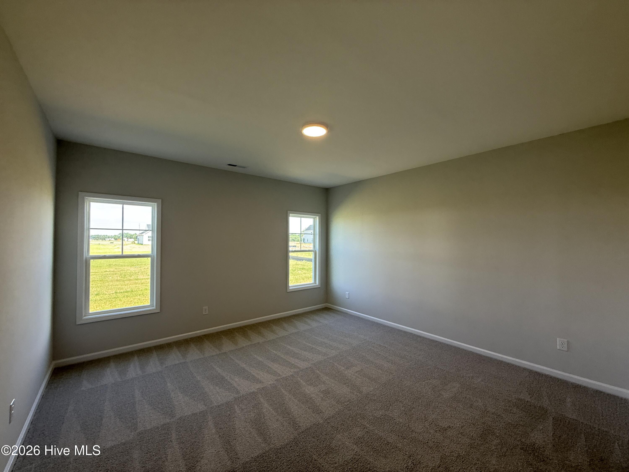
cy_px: 236
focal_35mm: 14
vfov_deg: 85.7
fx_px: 254
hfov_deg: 102.1
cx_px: 314
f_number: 2.2
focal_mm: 2.22
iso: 125
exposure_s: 1/120
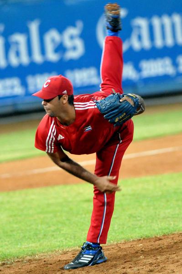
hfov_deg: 3.0
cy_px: 137
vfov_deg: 4.6
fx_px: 3418
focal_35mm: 450
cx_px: 91
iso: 2500
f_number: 3.5
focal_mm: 300
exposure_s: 1/320
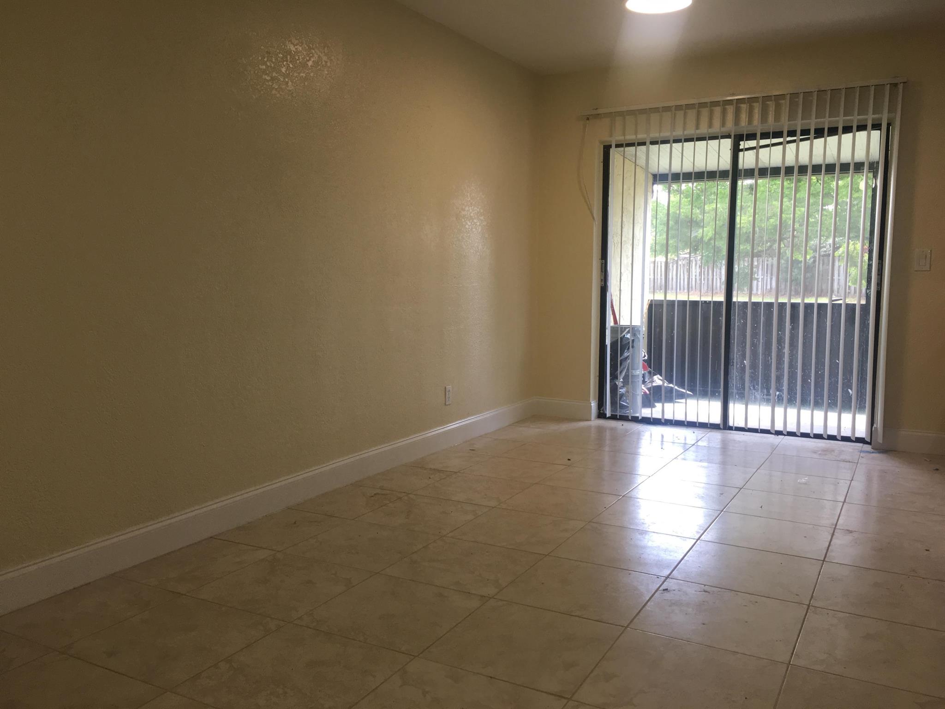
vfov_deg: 48.2
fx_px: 792
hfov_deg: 61.7
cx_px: 472
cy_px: 354
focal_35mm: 29
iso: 50
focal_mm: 4.15
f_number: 2.2
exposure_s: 1/60
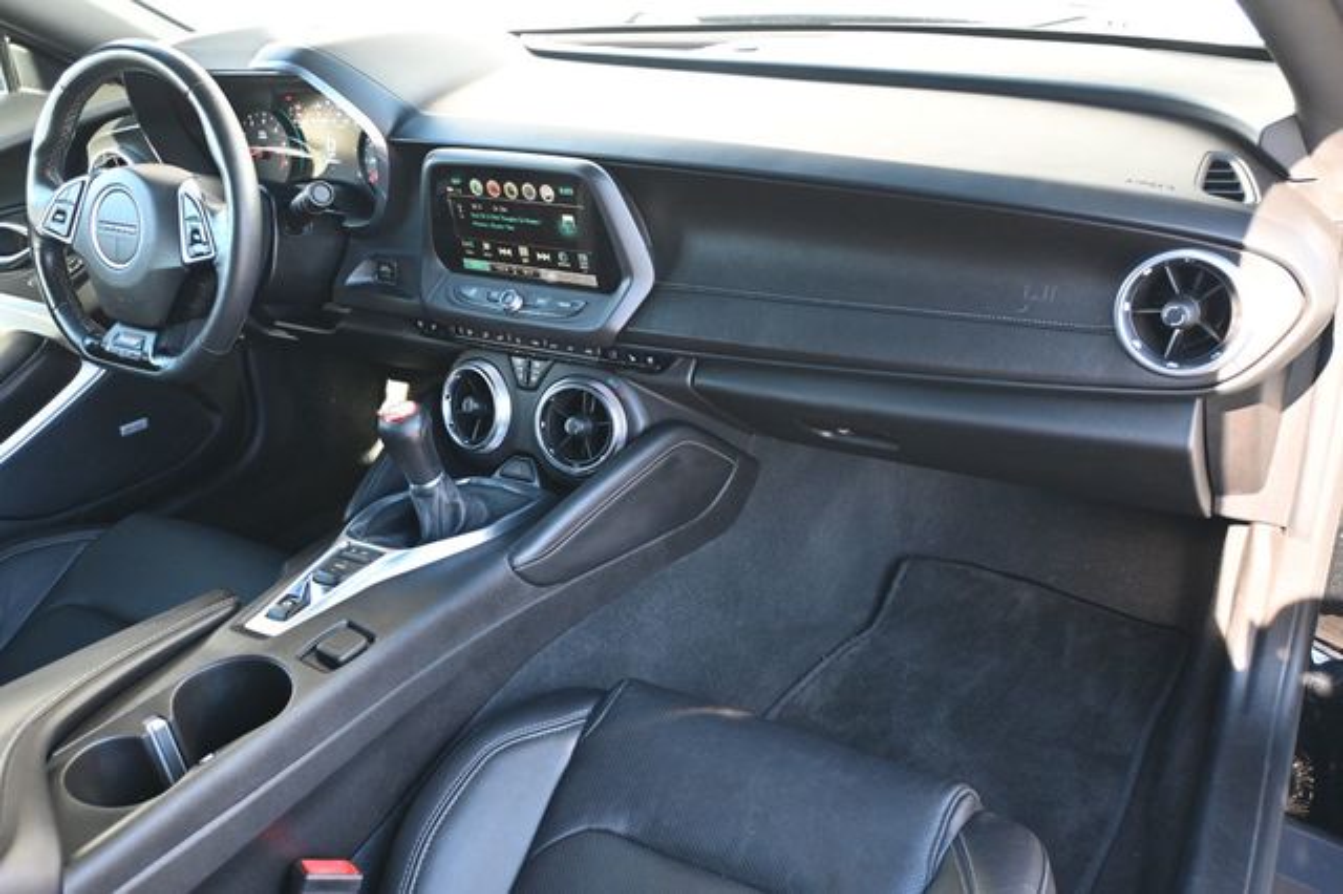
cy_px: 447
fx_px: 1174
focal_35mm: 32
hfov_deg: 59.5
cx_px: 672
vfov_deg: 41.7
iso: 1100
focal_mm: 21
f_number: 4
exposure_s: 1/125
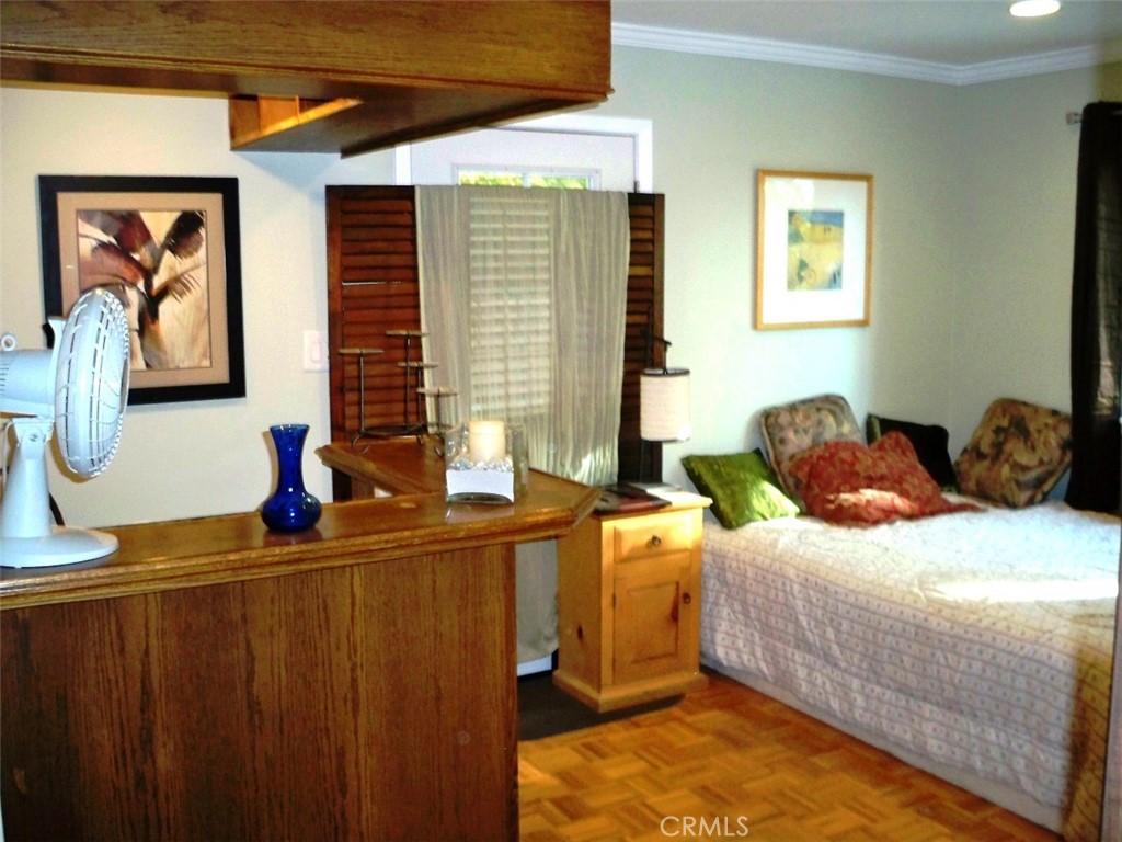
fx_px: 1134
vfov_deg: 40.7
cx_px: 561
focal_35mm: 35
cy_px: 421
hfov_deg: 52.6
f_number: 3.1
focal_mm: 6.3
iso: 250
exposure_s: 1/60
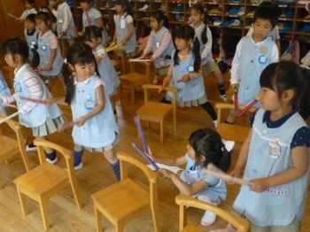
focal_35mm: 35
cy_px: 116
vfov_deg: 40.7
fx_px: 313
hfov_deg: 52.7
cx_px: 155
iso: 800
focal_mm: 6.1
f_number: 3.7
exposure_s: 1/125
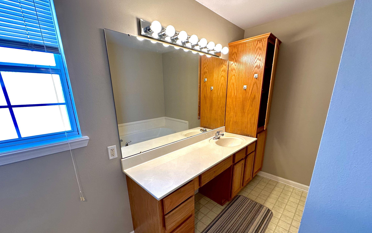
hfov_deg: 101.5
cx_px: 185
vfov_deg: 74.3
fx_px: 152
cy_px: 135
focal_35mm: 15
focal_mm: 2.22
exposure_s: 1/120
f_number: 2.2
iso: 160
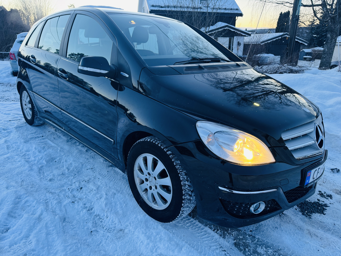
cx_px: 170
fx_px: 236
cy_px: 128
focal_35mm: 24
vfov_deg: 56.8
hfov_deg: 71.6
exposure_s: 1/50
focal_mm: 6.76
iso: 160
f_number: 1.78
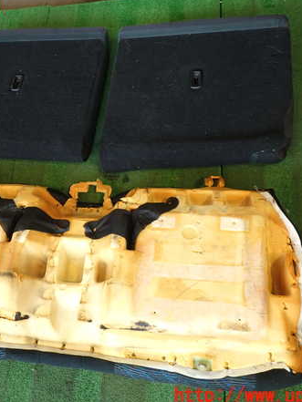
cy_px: 202
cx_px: 107
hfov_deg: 41.4
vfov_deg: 53.9
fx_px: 395
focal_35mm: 34
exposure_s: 1/60
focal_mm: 4.5
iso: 200
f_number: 2
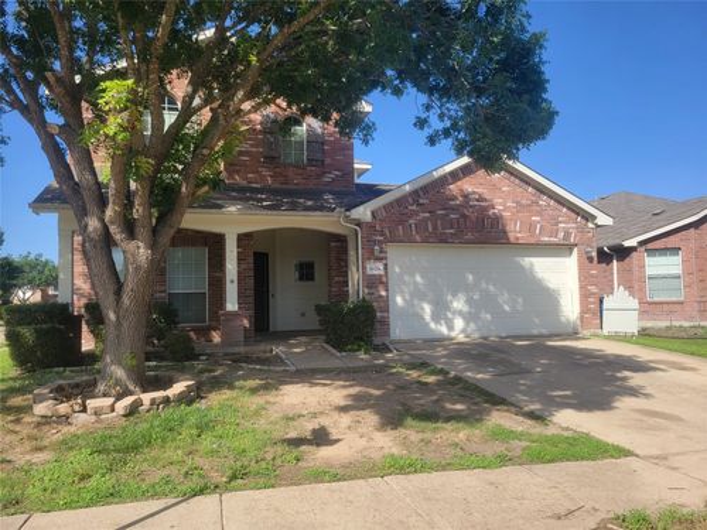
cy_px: 265
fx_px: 531
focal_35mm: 26
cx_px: 354
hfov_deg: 67.3
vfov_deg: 53.1
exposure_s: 1/1307
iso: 40
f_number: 1.8
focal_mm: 5.4
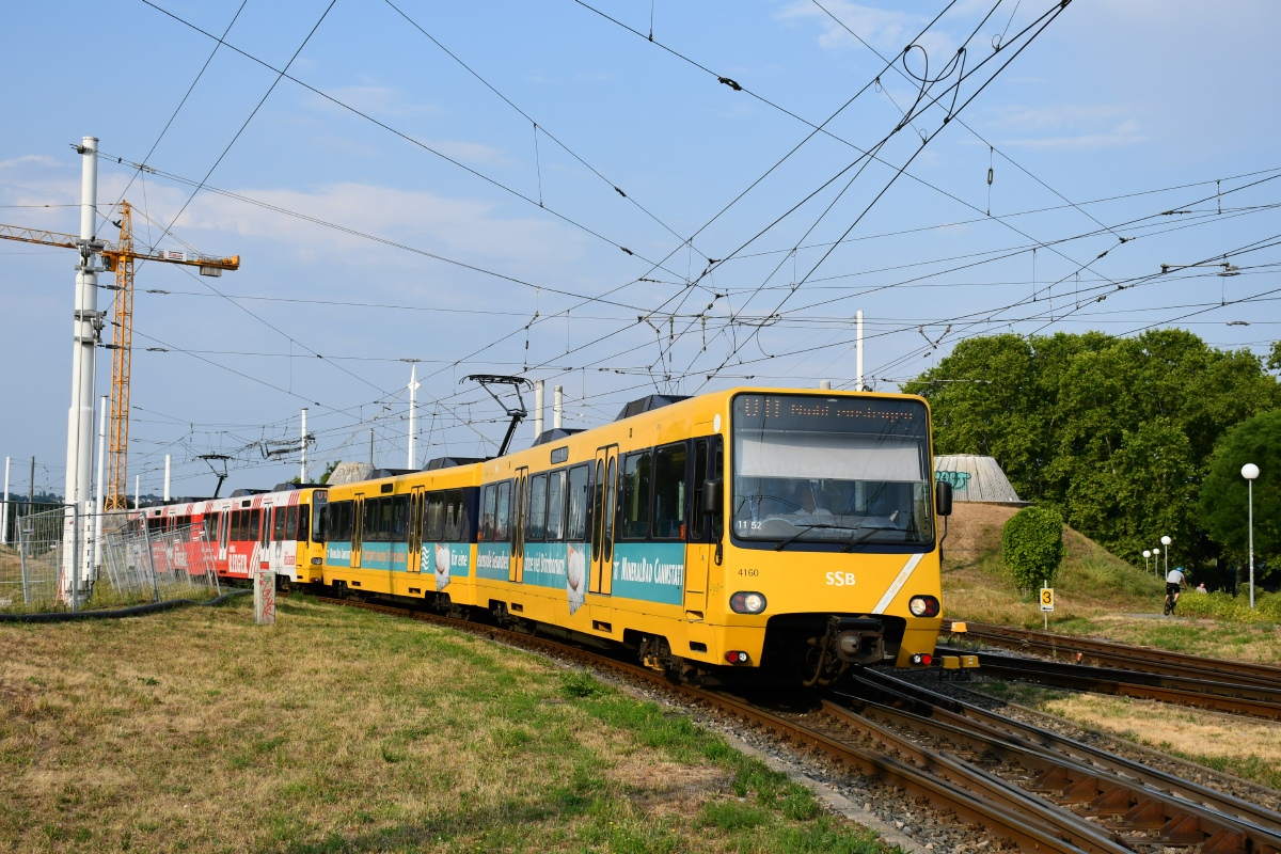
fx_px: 1815
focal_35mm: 51
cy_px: 427
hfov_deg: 38.9
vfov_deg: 26.5
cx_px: 640
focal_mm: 34
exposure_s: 1/1600
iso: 400
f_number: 7.1
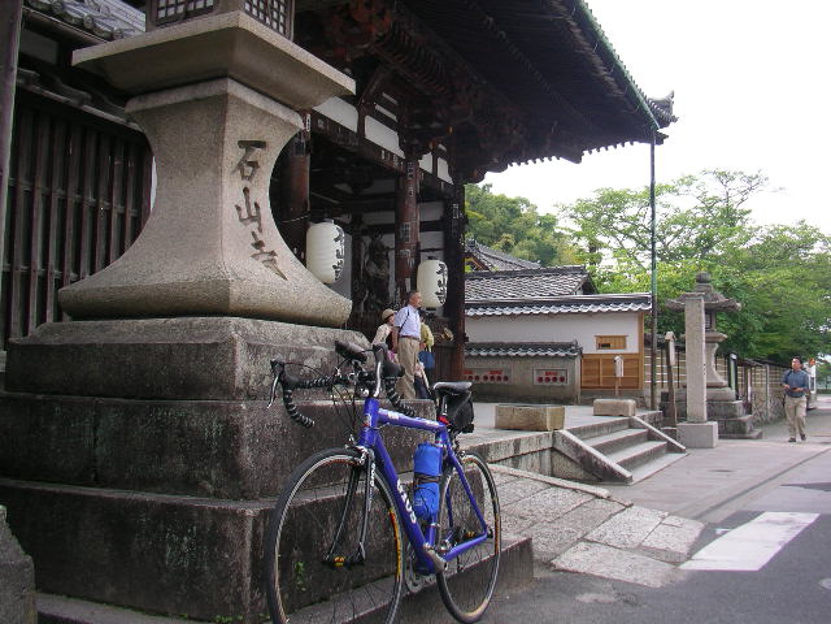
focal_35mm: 37
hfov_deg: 50.1
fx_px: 888
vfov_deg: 38.7
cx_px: 416
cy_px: 312
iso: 50
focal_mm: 5.7
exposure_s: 1/100
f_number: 2.8
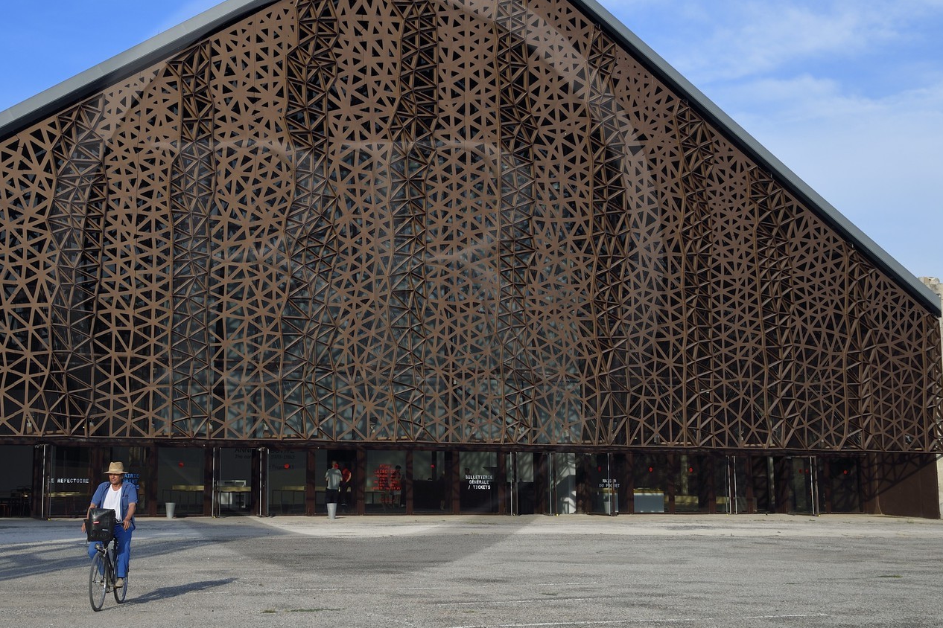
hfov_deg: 40.8
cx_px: 355
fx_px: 1257
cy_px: 265
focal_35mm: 48
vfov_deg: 28.0
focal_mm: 38
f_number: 11
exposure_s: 1/250
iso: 200
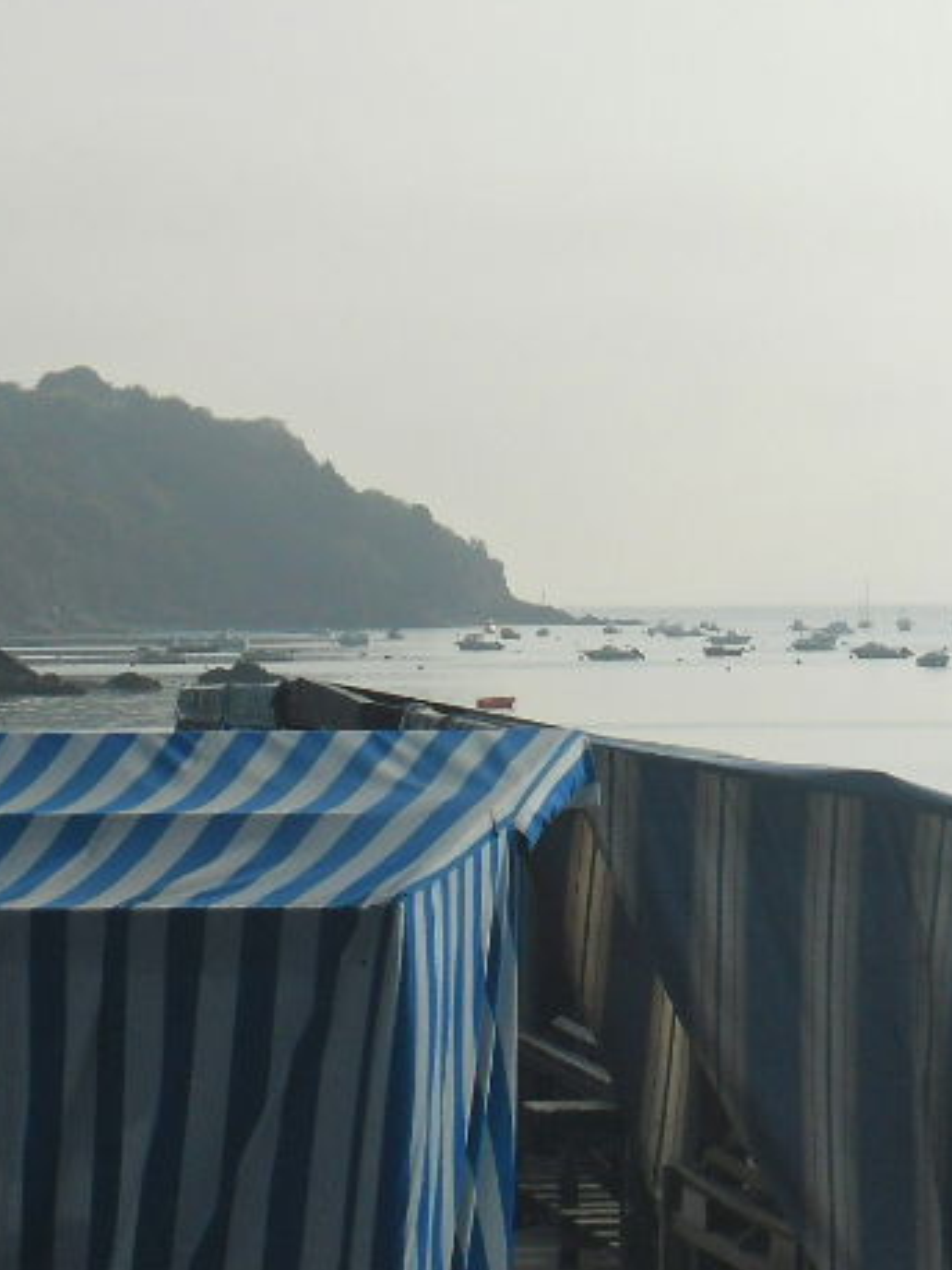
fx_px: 6053
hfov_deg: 9.0
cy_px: 606
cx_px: 363
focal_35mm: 165
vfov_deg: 12.0
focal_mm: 13.2
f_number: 9.9
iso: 80
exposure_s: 1/378
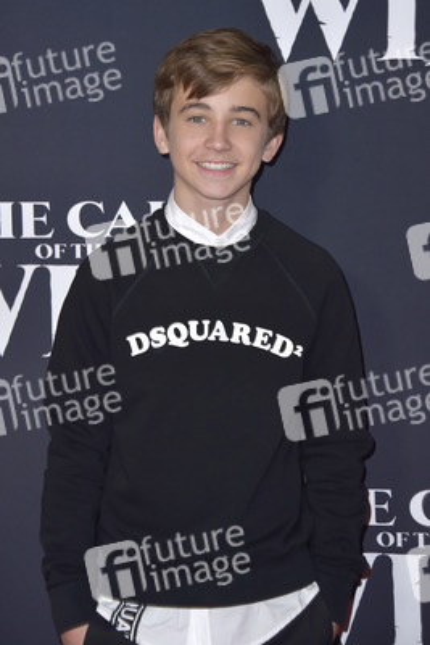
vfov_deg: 15.2
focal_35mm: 135
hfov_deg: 10.2
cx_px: 215
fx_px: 2416
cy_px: 322
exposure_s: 1/250
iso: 320
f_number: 7.1
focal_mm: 135
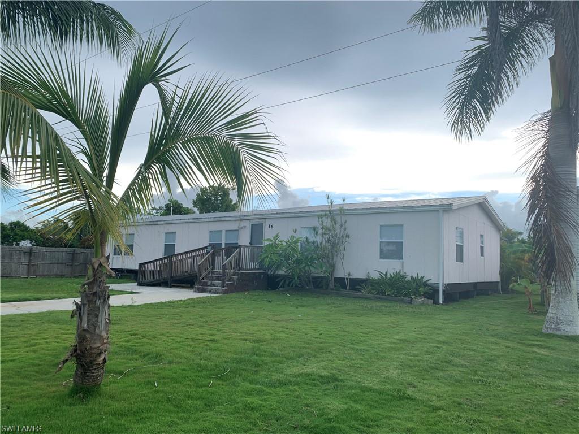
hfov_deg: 67.3
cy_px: 217
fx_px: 435
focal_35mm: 26
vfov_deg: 53.1
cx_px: 290
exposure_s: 1/182
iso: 25
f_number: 1.8
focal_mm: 4.25
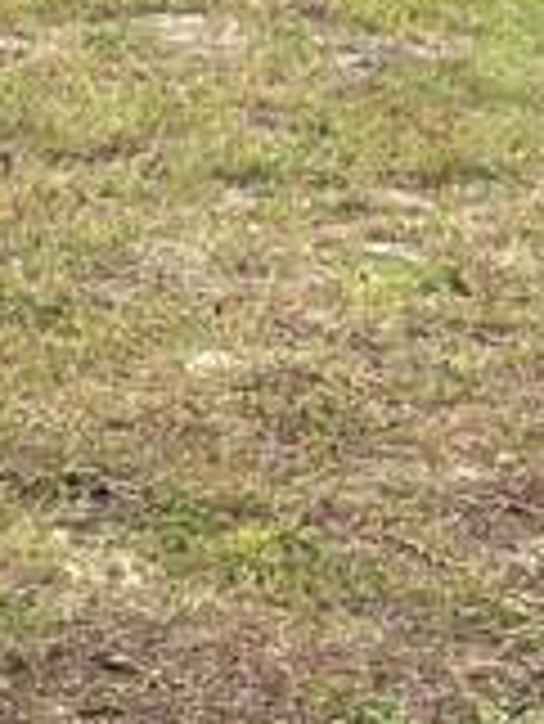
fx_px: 4876
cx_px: -733
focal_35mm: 233
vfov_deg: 8.5
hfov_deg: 6.1
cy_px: 292
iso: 80
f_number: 1.78
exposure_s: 1/4545
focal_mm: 6.76
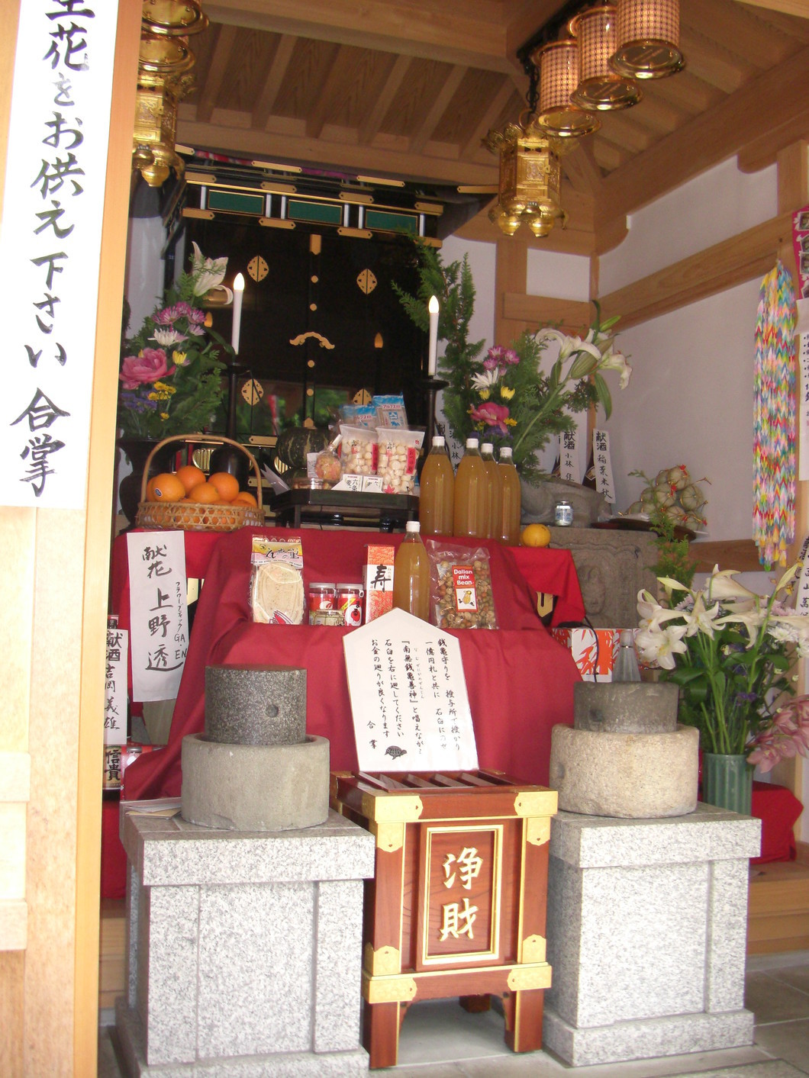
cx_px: 404
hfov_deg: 37.7
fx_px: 1184
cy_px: 539
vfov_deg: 49.0
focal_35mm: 38
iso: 200
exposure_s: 1/60
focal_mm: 6.3
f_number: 3.4
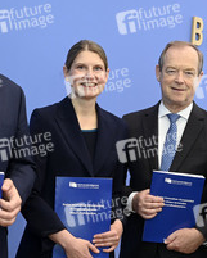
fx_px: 612
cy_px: 116
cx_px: 115
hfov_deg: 19.2
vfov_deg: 23.8
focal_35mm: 80
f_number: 5.6
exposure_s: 1/400
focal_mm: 38
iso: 4000
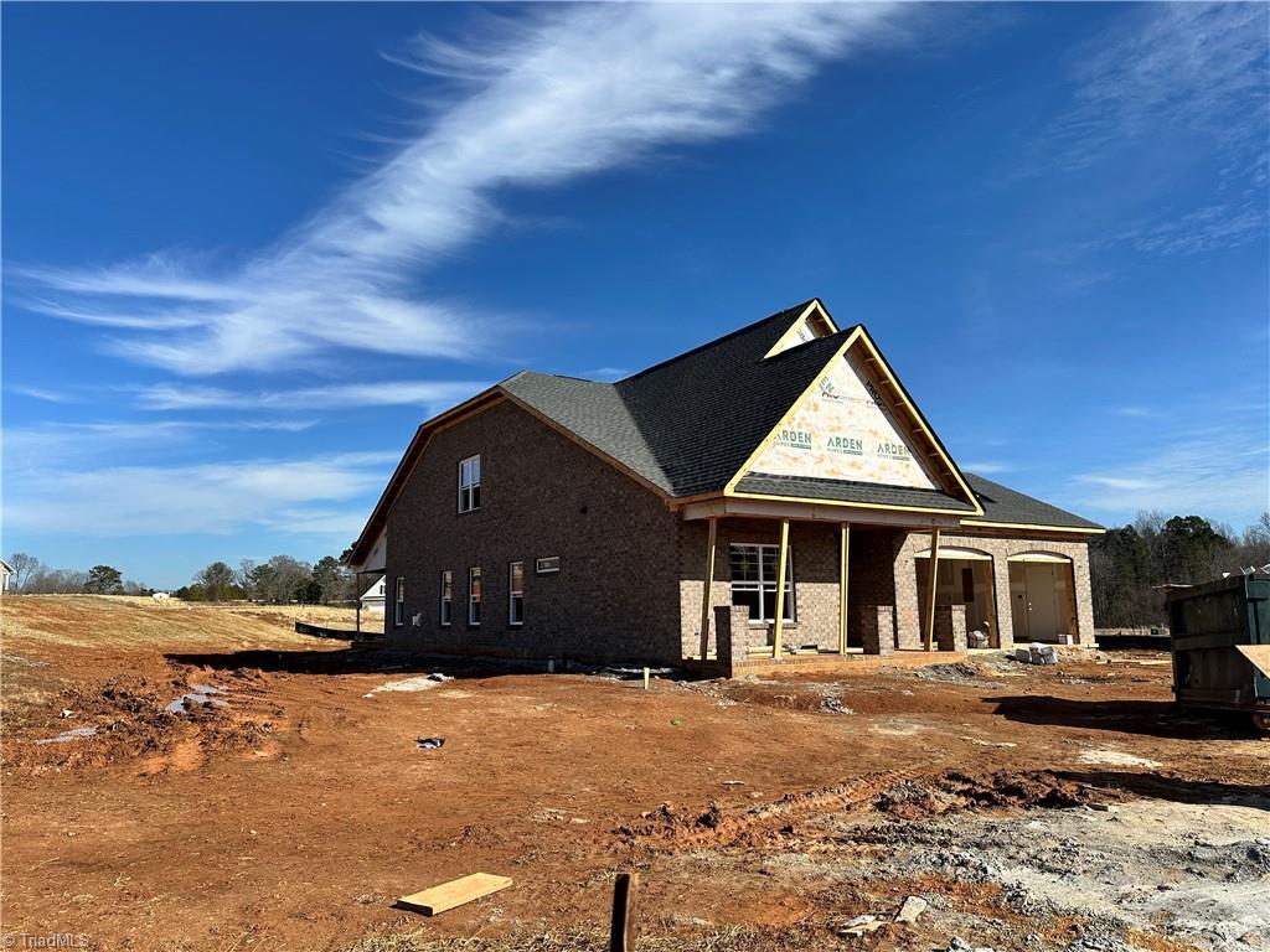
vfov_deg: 56.8
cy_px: 476
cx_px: 635
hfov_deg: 71.6
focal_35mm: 24
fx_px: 881
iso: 80
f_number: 1.78
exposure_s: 1/5263
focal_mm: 6.86
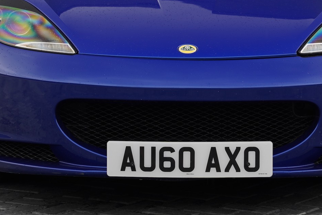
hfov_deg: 13.9
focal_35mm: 148
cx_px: 191
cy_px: 48
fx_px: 1324
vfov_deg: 9.3
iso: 100
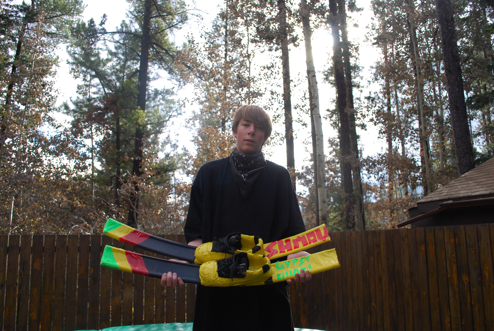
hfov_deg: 61.9
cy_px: 166
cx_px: 247
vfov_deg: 43.7
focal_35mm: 30
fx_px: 412
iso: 100
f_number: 6.3
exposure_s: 1/160
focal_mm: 20
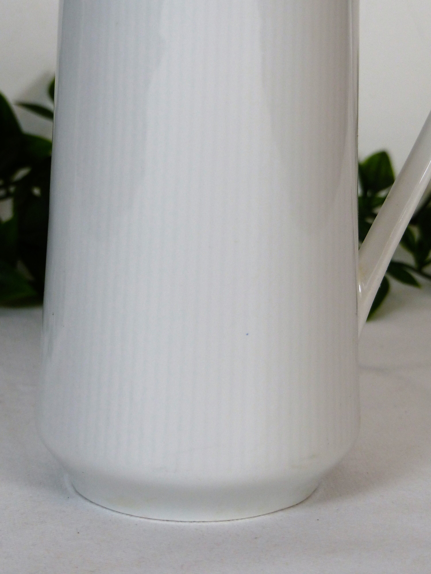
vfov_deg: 8.1
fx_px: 4034
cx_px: 216
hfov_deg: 6.1
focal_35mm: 243
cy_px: 287
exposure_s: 1/80
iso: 160
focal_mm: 39.8
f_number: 2.8
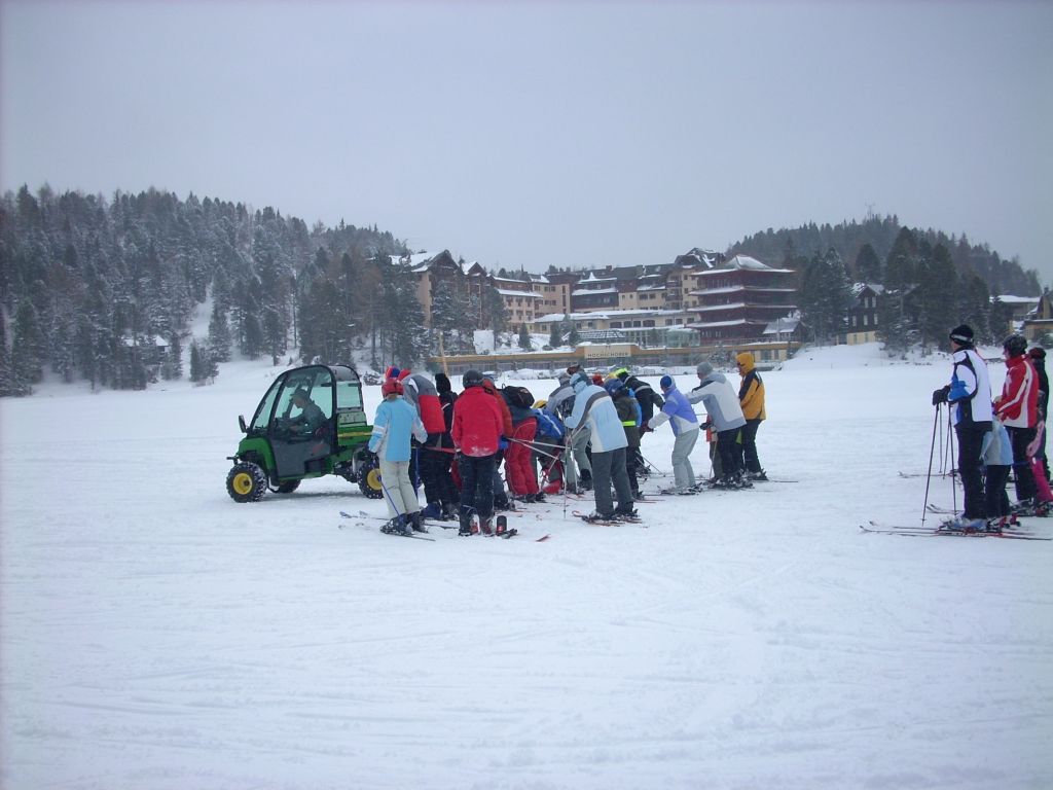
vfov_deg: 38.7
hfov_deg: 50.1
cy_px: 395
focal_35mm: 37
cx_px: 526
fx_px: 1126
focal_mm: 6.2
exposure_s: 1/479
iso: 64
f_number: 5.6
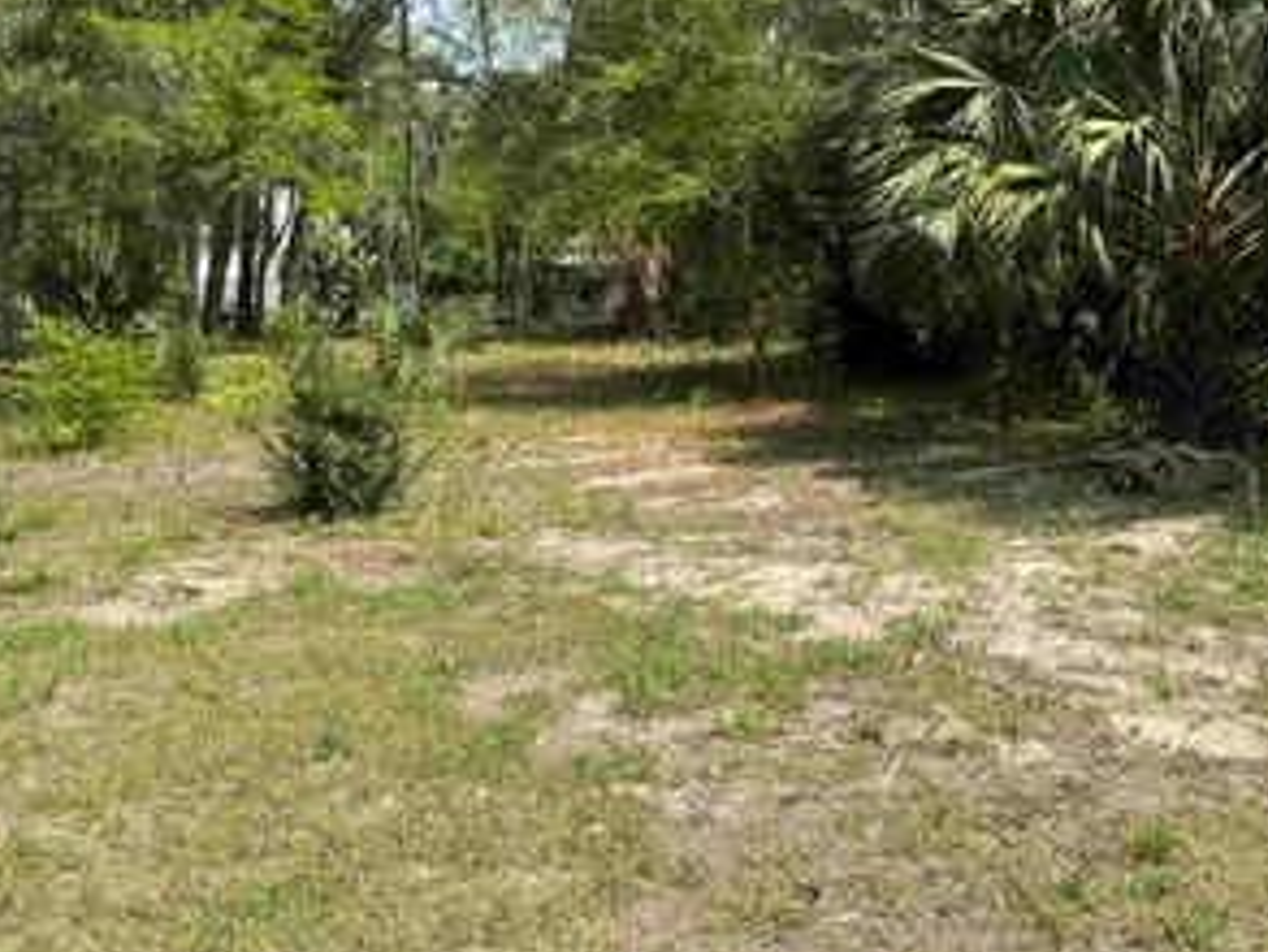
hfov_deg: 45.5
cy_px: 171
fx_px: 1502
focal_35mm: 41
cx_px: 753
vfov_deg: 34.0
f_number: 1.78
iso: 80
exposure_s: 1/2041
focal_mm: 6.76
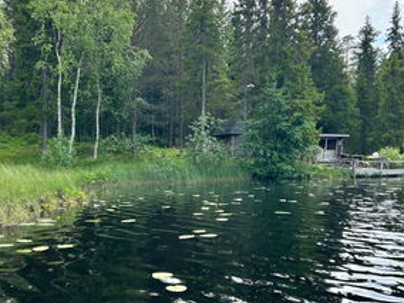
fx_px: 514
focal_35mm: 44
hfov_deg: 42.9
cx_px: 206
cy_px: 171
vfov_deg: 32.8
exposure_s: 1/2404
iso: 50
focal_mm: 5.7
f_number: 1.5
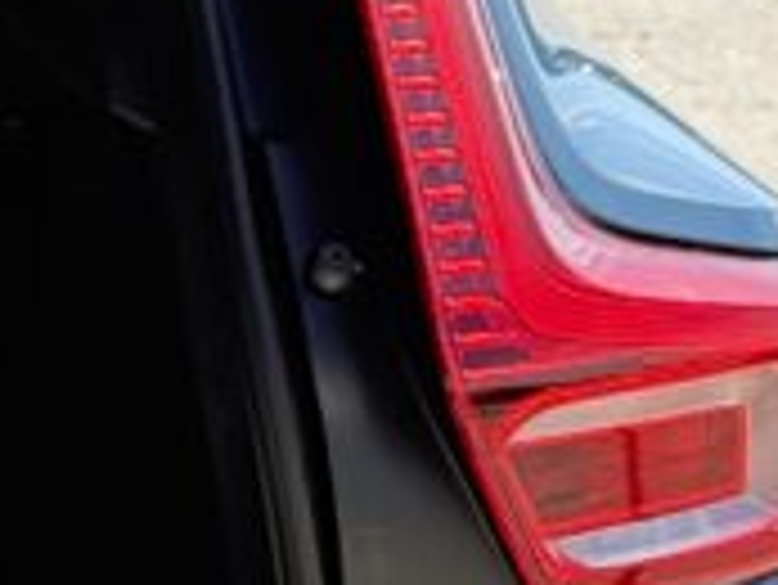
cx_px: -832
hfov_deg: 6.7
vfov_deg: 5.2
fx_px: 6387
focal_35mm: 284
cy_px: 158
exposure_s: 1/1795
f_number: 1.78
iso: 100
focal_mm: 6.76
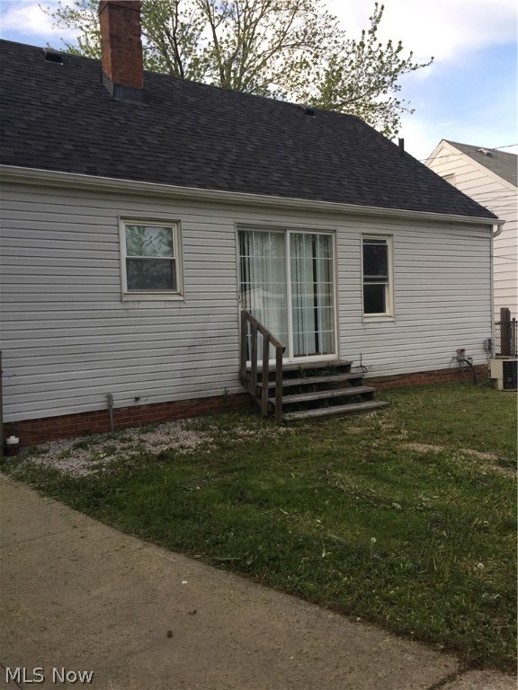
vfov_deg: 61.7
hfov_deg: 48.2
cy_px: 345
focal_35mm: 29
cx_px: 259
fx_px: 579
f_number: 2.2
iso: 32
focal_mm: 4.15
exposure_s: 1/218
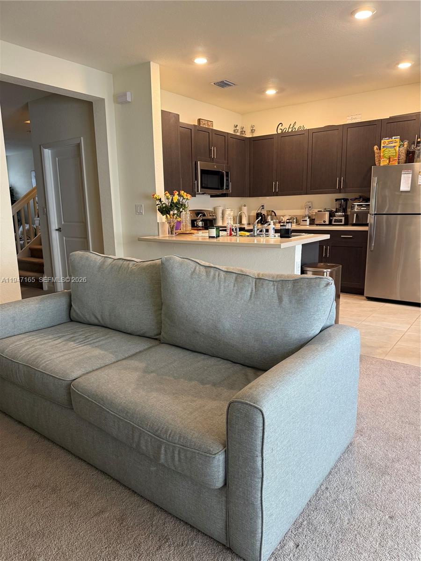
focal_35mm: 24
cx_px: 210
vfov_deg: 71.6
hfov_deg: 56.8
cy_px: 280
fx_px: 389
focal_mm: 6.76
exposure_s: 1/60
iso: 200
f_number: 1.78
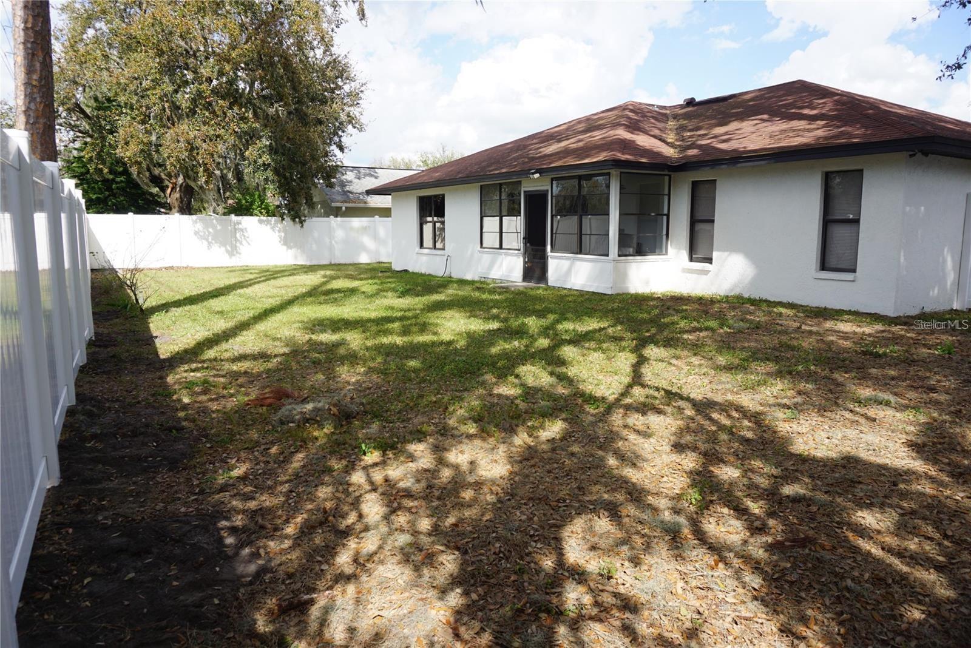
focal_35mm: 24
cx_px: 486
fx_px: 648
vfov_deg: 53.2
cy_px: 324
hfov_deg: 73.7
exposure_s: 1/320
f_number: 5.6
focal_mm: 16
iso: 100
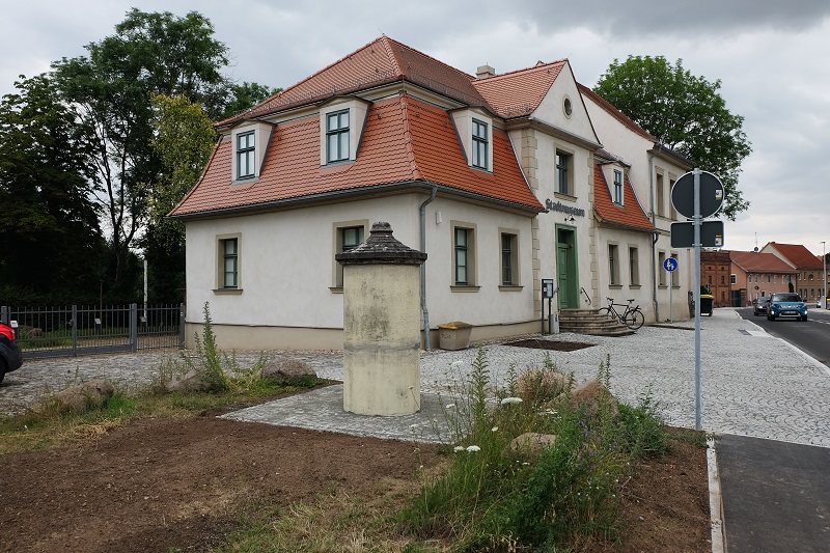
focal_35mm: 29
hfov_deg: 63.7
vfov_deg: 44.9
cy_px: 276
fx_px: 668
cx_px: 415
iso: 200
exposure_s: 1/160
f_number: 5.6
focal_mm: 19.2
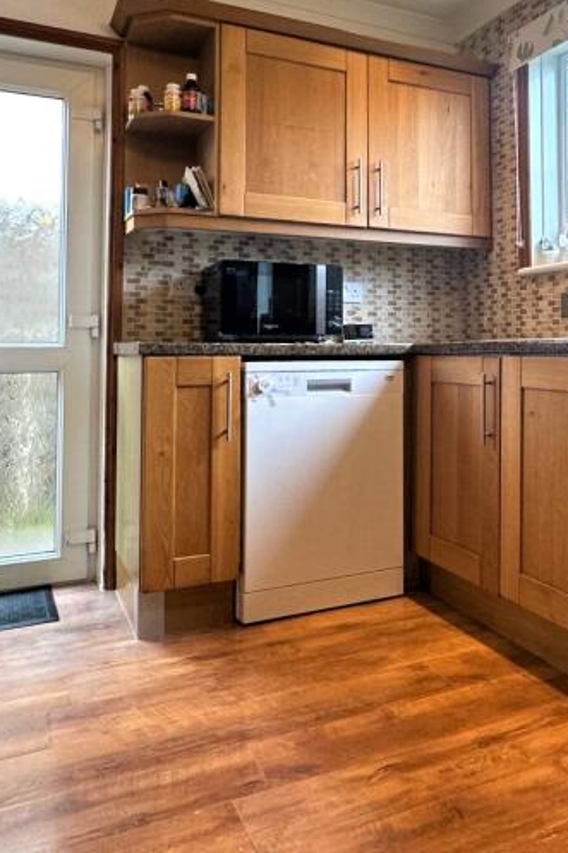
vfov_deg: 61.1
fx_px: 710
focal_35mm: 30
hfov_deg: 42.9
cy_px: 318
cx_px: 388
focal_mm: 2.22
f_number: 2.2
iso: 100
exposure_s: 1/100
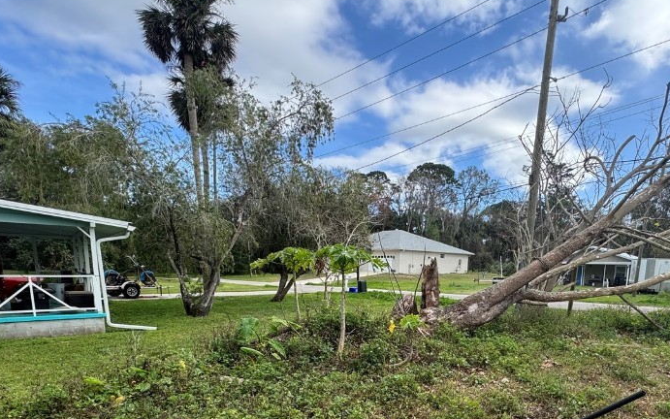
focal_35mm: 22
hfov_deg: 78.8
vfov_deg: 51.6
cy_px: 335
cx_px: 399
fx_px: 402
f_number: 2.2
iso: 50
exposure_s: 1/433
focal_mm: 2.22
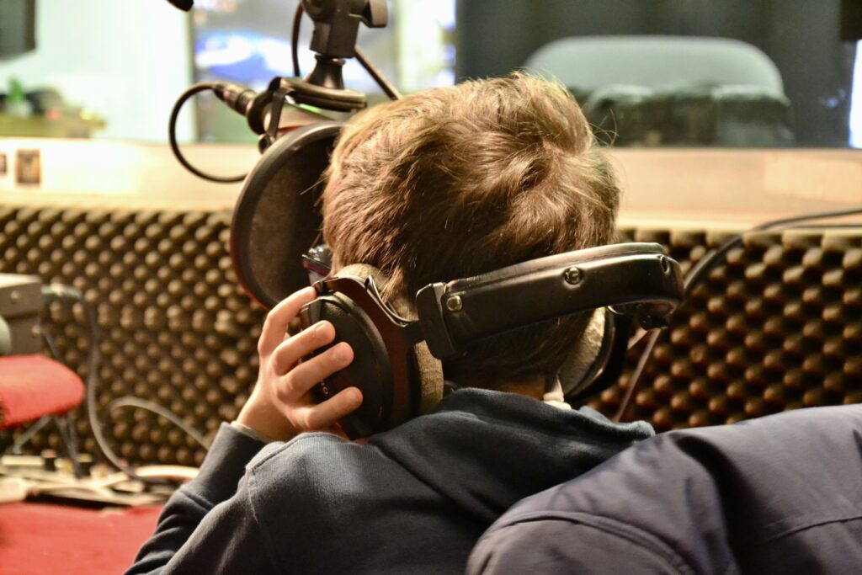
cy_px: 288
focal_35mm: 105
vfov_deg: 13.0
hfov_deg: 19.5
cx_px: 431
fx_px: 2514
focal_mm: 70
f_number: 5.3
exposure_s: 1/13
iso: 3200
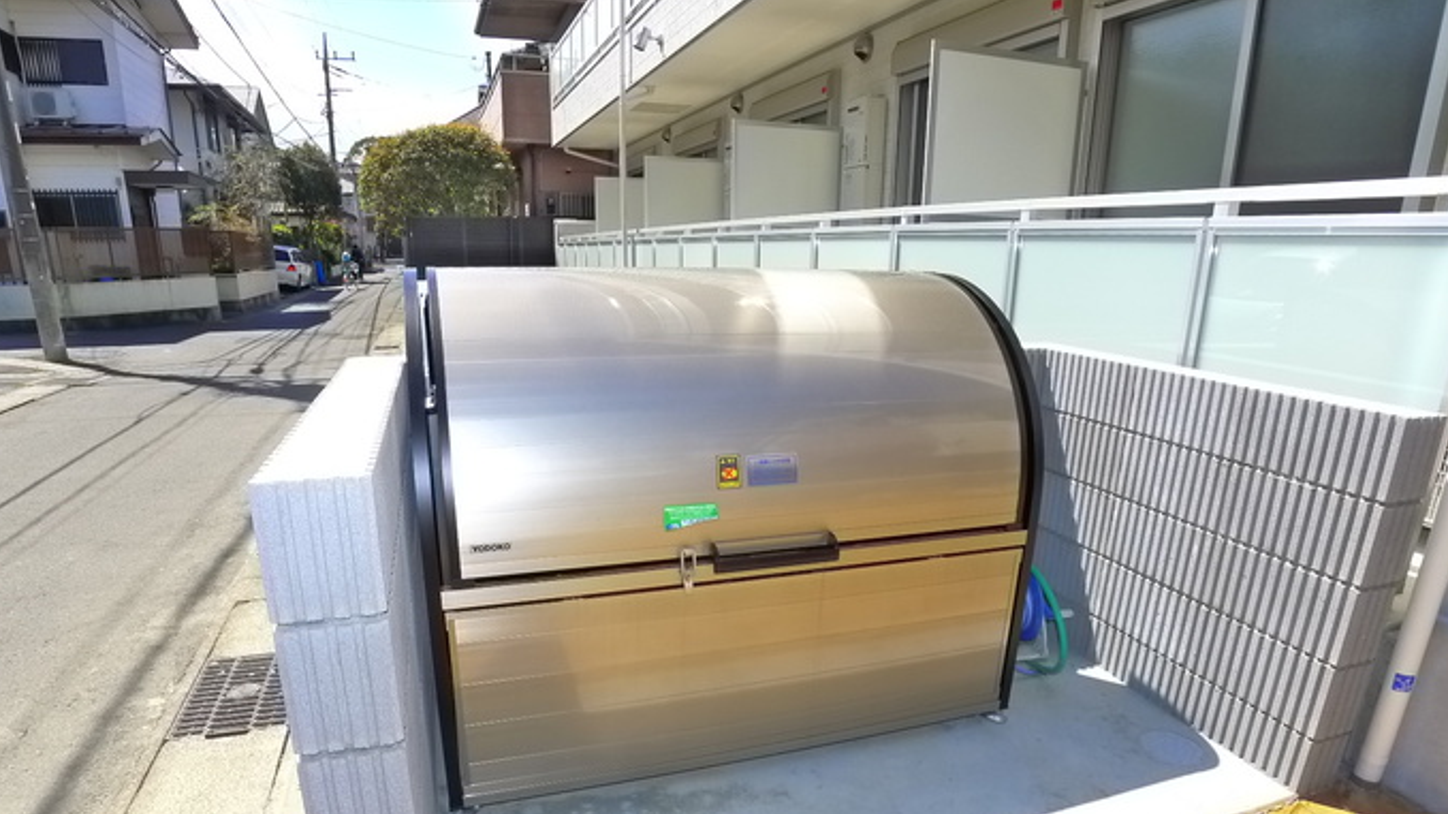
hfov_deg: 69.9
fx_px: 1036
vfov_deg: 42.5
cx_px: 715
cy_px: 518
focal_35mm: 27
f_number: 4
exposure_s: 1/500
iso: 400
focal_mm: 5.1
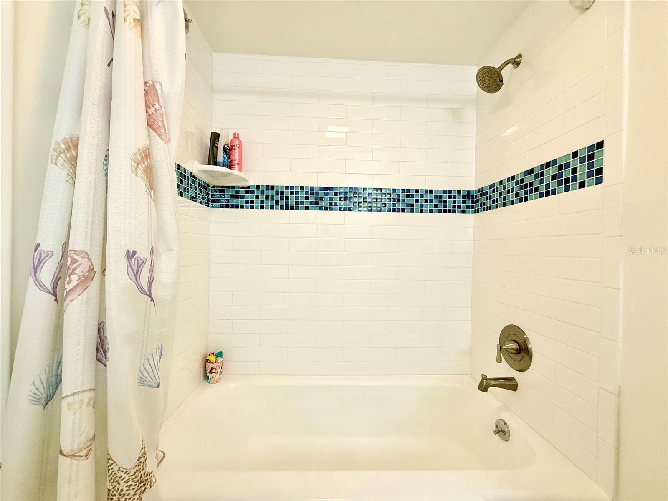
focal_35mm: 14
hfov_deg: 102.1
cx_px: 334
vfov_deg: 85.7
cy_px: 250
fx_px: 270
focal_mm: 2.22
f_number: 2.2
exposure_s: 1/120
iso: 320
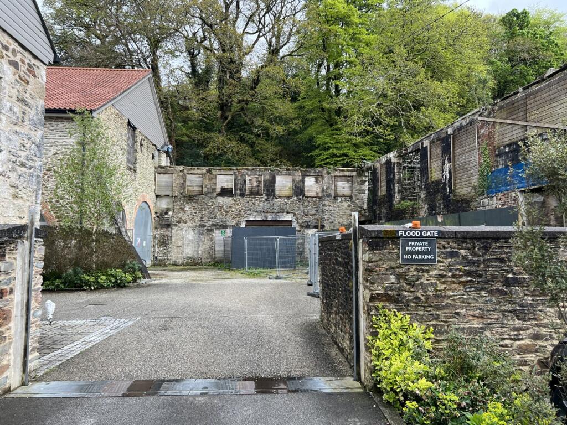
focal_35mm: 26
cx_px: 284
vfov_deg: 53.1
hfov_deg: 67.3
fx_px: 426
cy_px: 212
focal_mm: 5.7
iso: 50
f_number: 1.5
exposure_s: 1/625
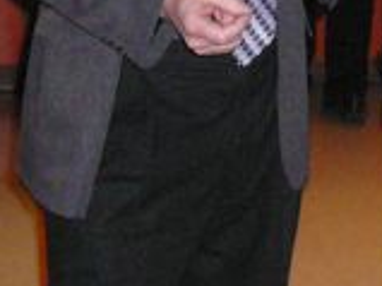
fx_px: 1555
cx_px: 454
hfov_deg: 13.6
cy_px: -175
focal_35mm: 141
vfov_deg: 10.1
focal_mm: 5.2
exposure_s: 1/30
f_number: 2.8
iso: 400
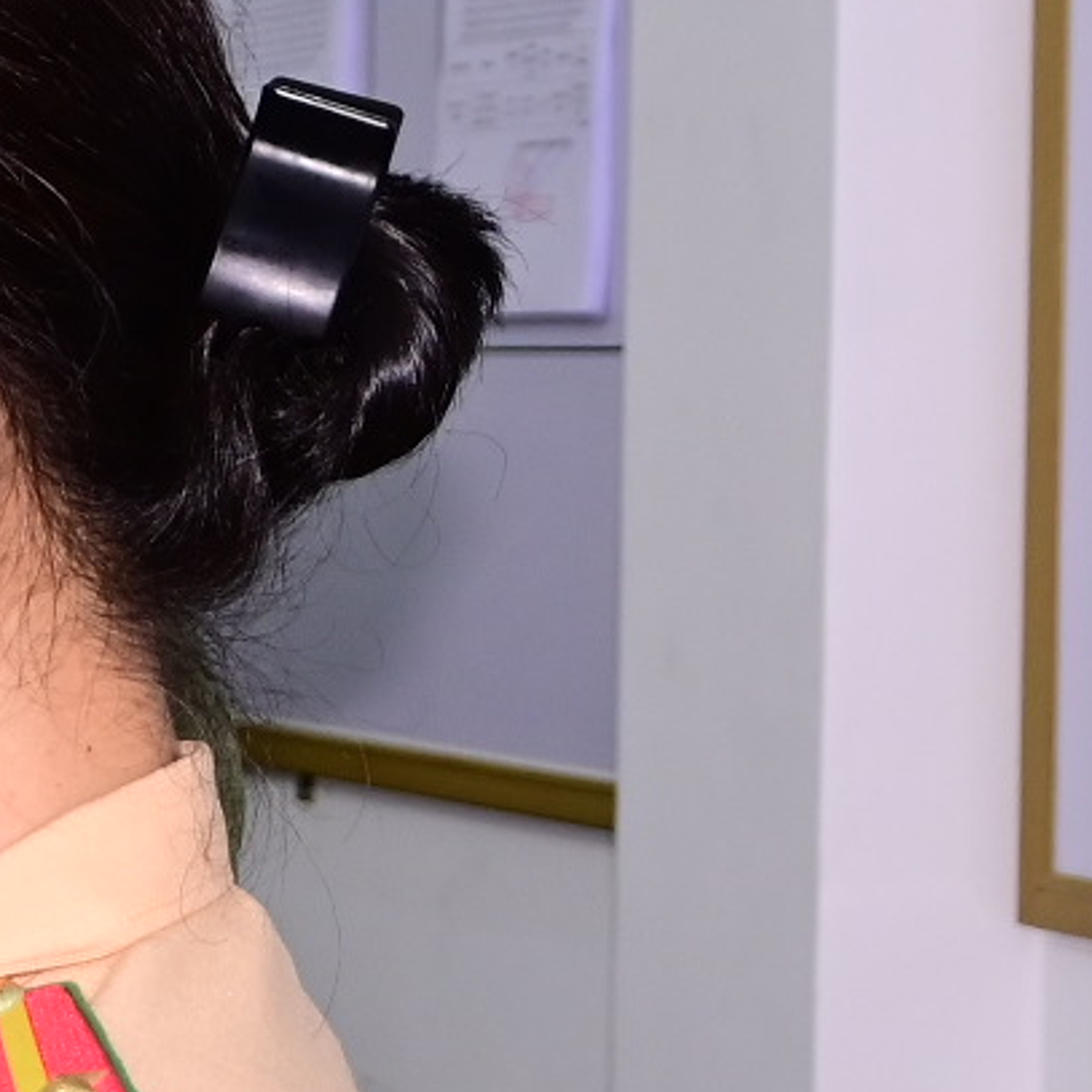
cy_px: 652
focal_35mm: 152
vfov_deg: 11.5
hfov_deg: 10.9
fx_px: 5425
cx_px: -738
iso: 500
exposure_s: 1/200
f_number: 4
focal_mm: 25
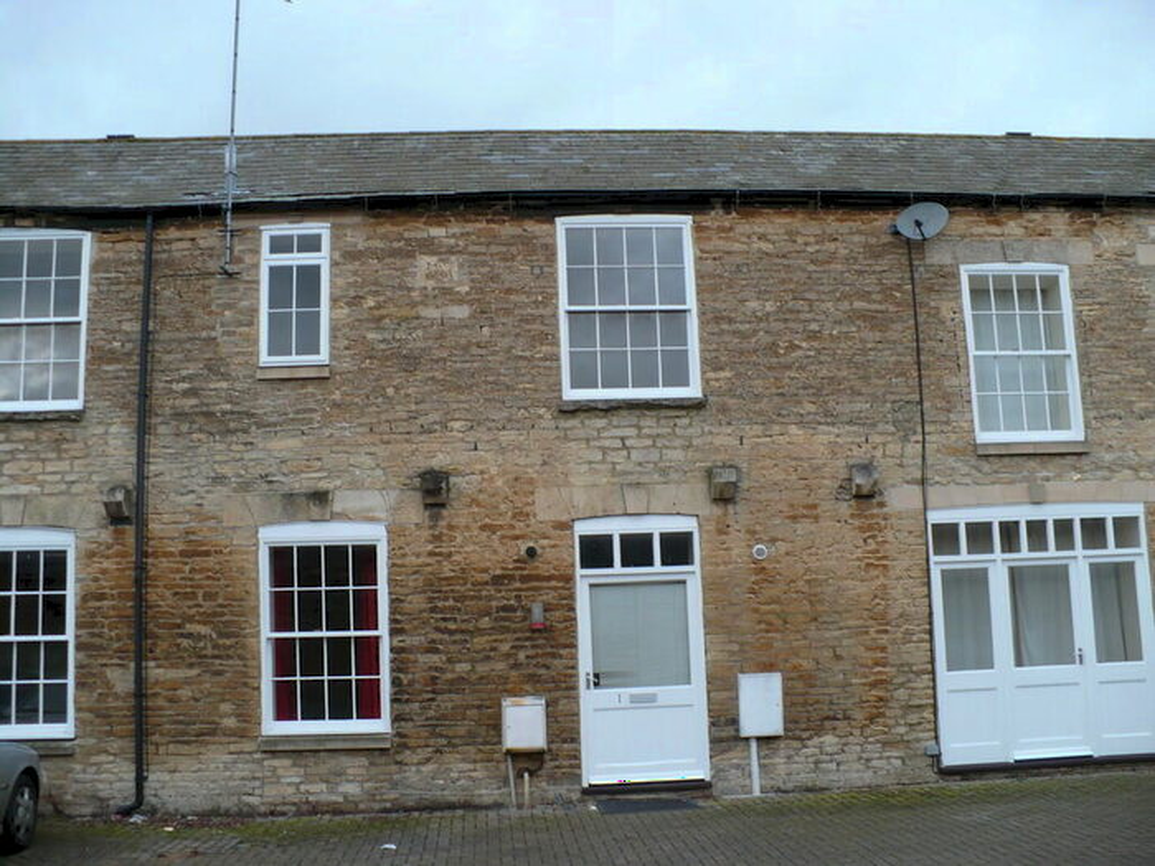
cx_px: 578
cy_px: 433
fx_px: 1235
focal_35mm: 37
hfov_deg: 50.1
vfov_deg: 38.7
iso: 100
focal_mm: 6.1
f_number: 2.8
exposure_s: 1/60
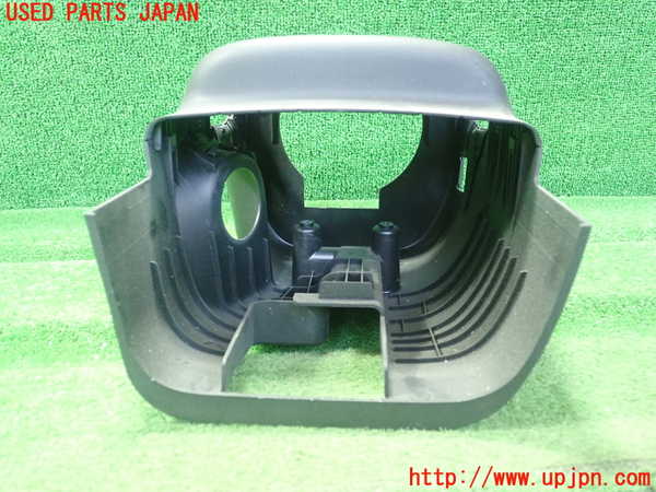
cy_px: 246
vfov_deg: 46.8
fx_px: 569
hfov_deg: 60.0
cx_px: 328
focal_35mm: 30
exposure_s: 1/50
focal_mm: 5.5
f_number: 2.3
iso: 800
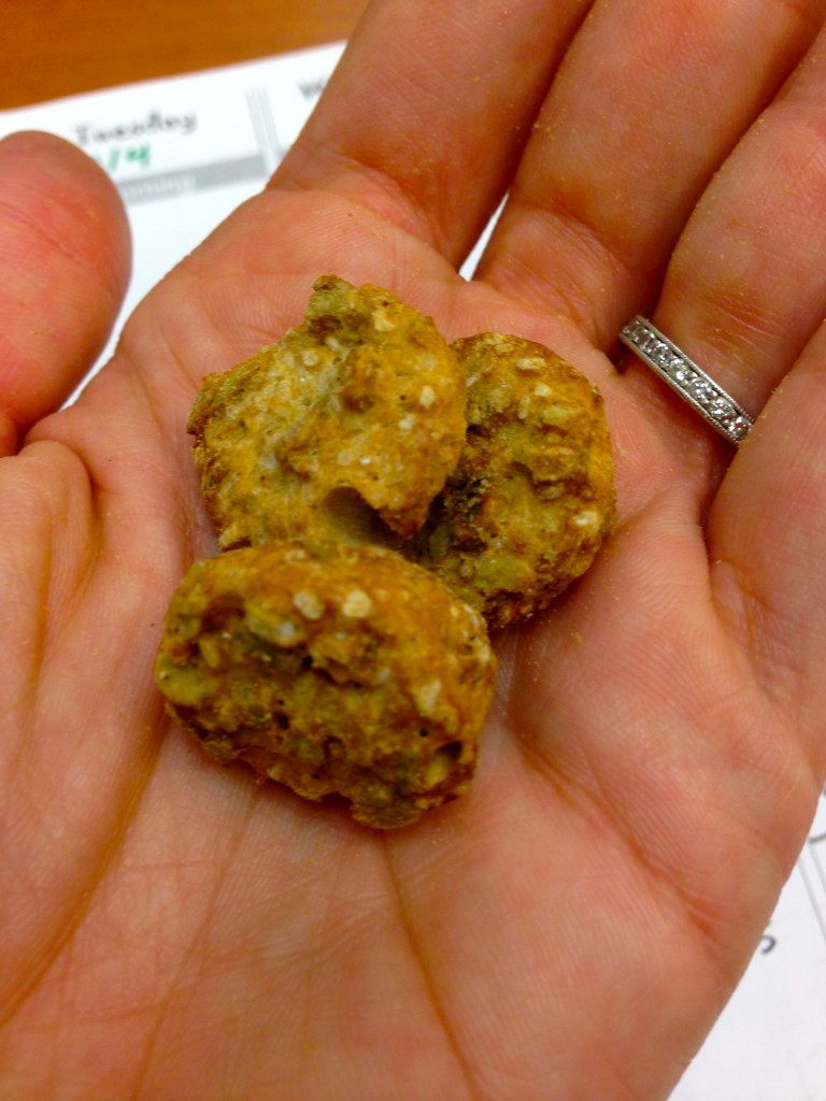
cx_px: 413
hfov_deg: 42.9
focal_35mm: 33
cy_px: 550
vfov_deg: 55.4
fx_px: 1050
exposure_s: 1/30
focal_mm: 4.12
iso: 50
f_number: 2.4
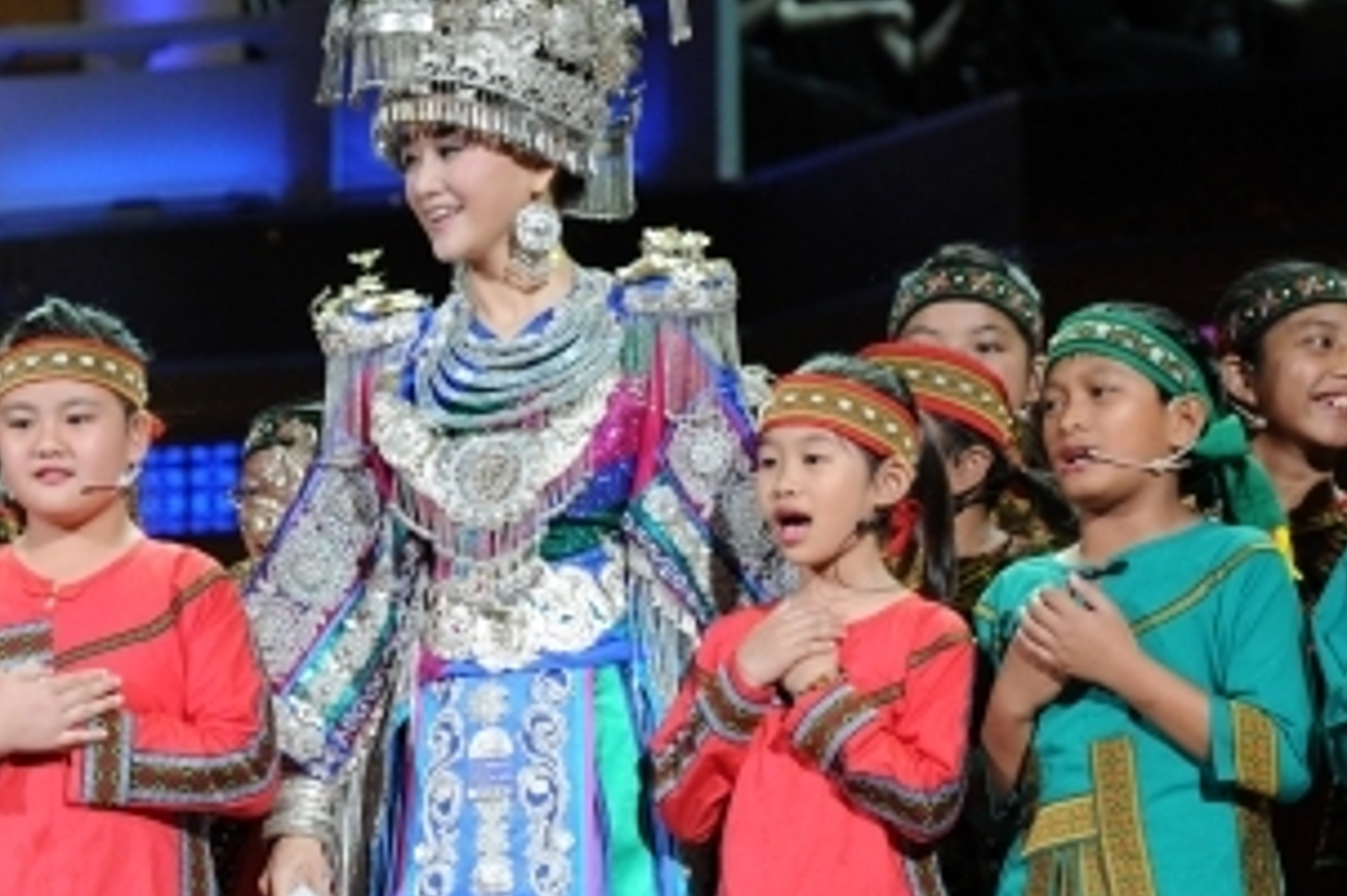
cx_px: 450
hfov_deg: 6.2
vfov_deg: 4.1
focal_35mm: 331
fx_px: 12378
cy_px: 446
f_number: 8
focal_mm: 200
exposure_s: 1/250
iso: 4000
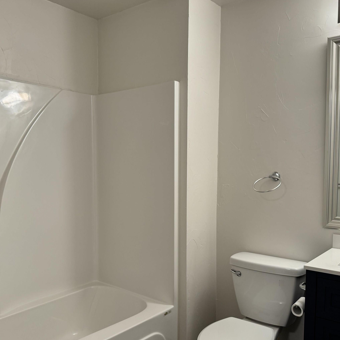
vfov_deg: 51.0
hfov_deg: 51.1
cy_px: 190
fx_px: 356
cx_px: 166
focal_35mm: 32
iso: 160
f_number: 1.78
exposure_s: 1/120
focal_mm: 6.76
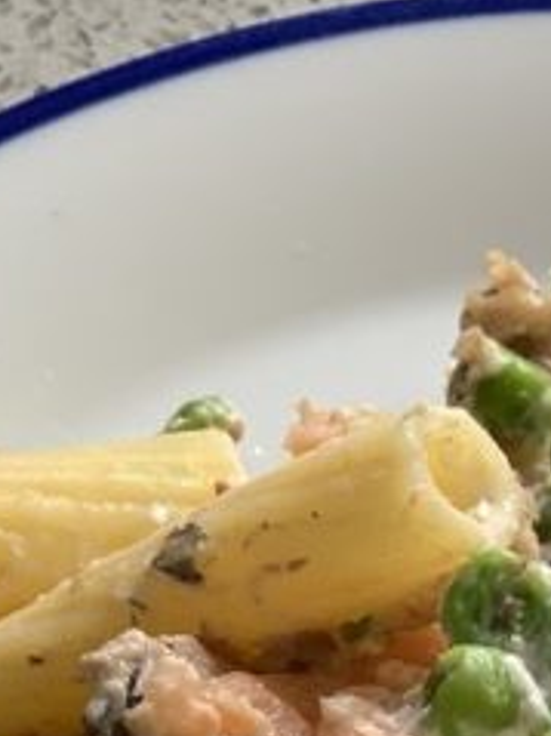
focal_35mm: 202
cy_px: 1004
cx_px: 489
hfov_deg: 7.3
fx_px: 4291
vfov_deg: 9.6
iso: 80
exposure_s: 1/122
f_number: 2.4
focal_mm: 6
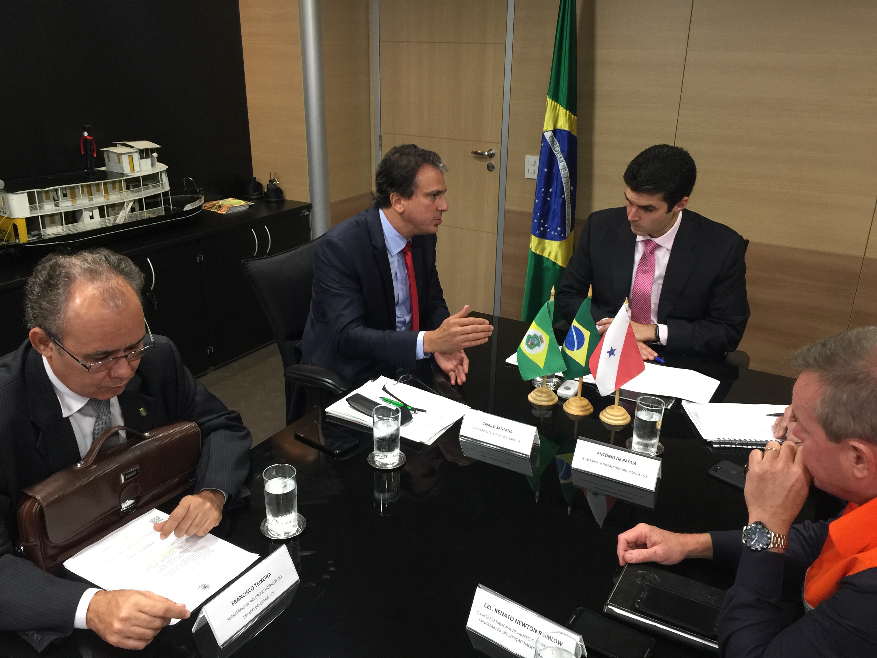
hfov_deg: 61.7
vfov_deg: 48.2
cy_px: 329
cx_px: 438
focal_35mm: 29
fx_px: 735
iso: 80
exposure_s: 1/17
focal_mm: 4.15
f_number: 2.2
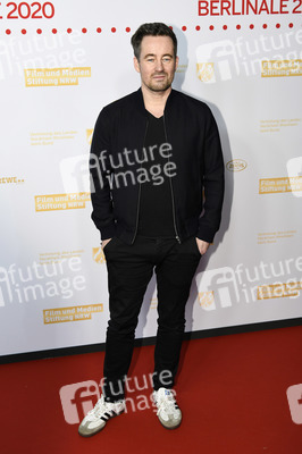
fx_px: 529
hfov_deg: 31.8
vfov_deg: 46.4
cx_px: 151
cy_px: 227
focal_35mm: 42
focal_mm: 42
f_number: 4.5
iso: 800
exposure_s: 1/400
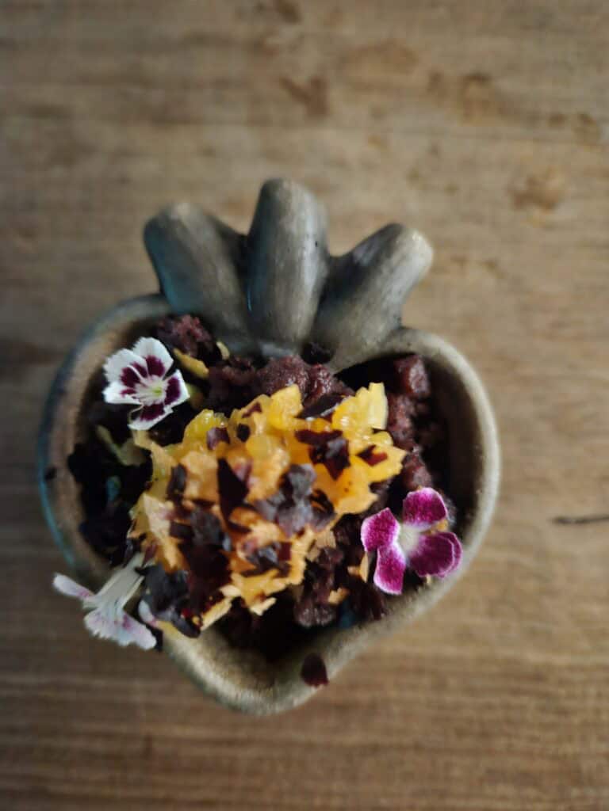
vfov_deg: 73.9
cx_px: 304
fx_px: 540
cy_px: 406
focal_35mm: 23
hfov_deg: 58.9
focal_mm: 5.4
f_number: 1.8
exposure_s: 1/9
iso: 1600
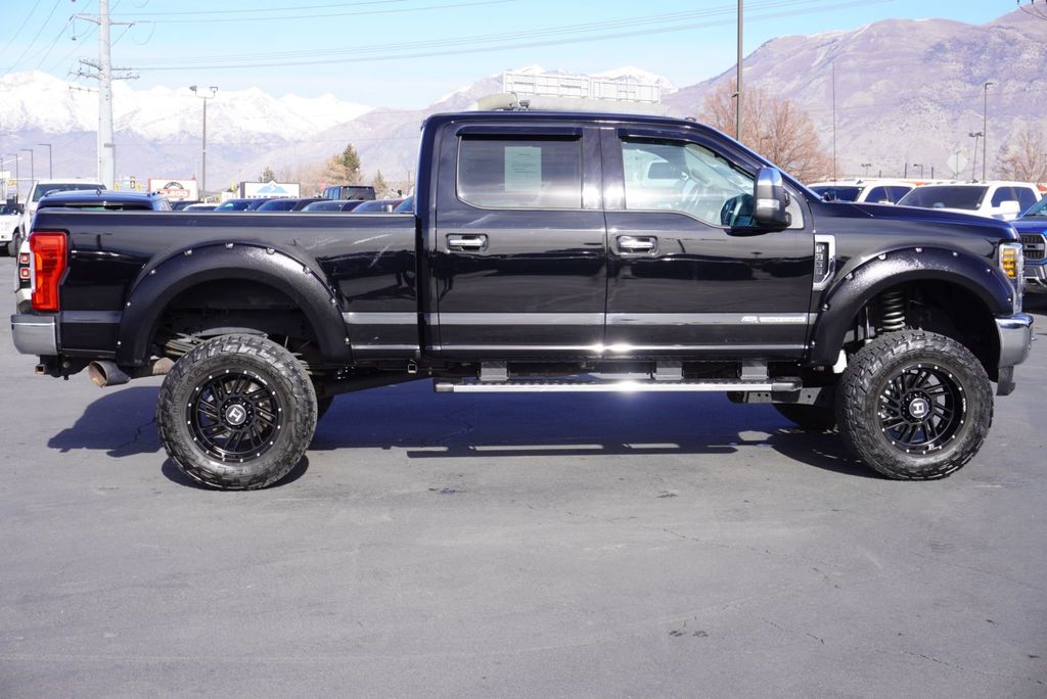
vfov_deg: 29.9
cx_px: 524
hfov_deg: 43.6
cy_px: 350
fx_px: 1309
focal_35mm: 45
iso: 100
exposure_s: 1/100
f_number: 9
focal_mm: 30
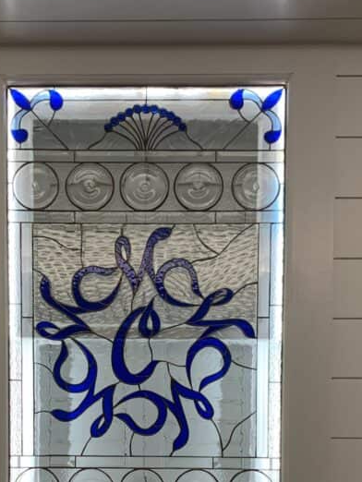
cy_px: 414
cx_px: 134
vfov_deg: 35.7
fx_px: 711
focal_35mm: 51
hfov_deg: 28.5
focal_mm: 4.25
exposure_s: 1/60
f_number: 1.8
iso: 100
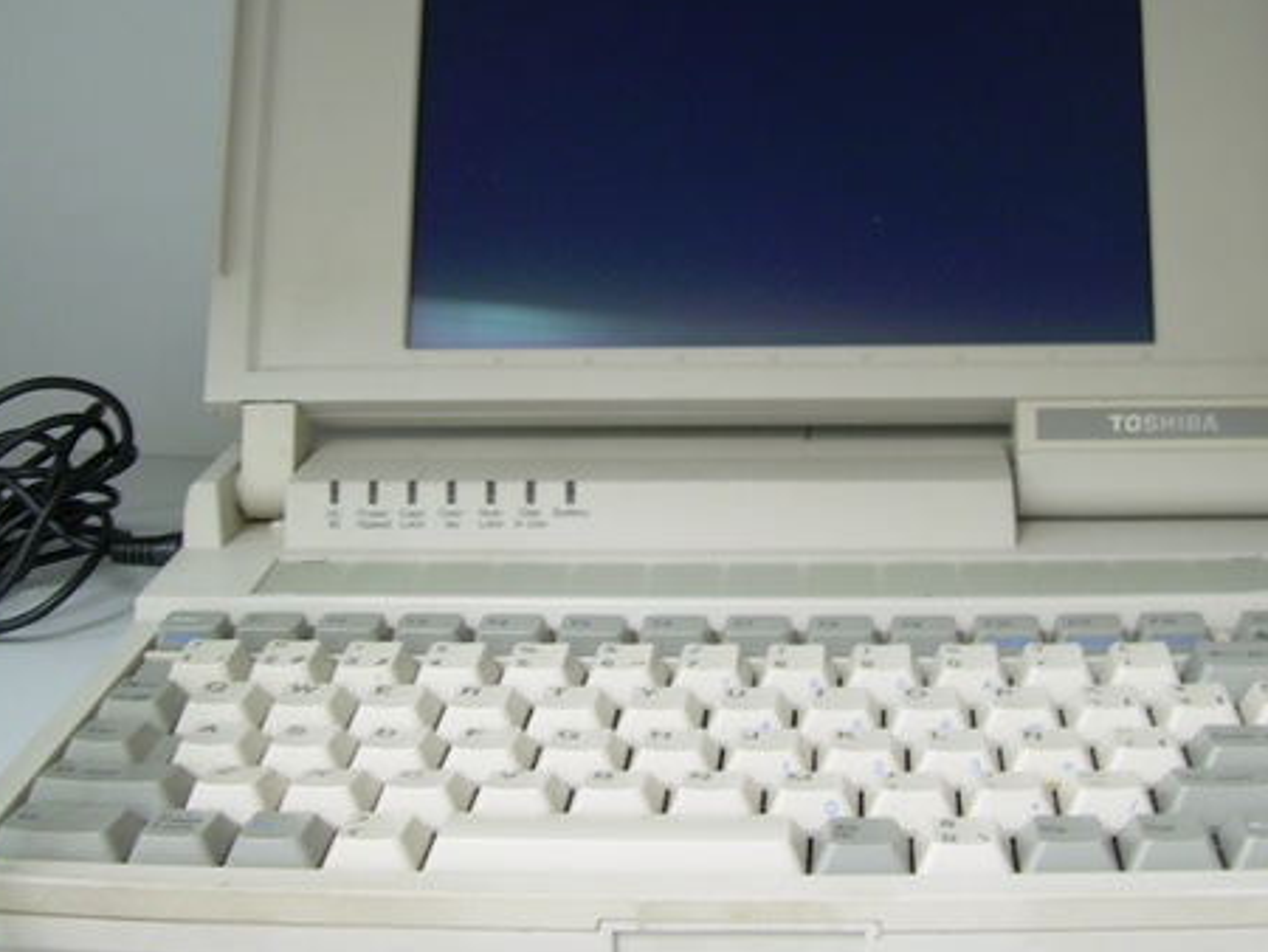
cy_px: 394
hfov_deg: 35.4
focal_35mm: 54
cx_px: 775
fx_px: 1979
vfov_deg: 27.0
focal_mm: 6.3
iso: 50
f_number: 2.8
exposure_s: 1/4.8
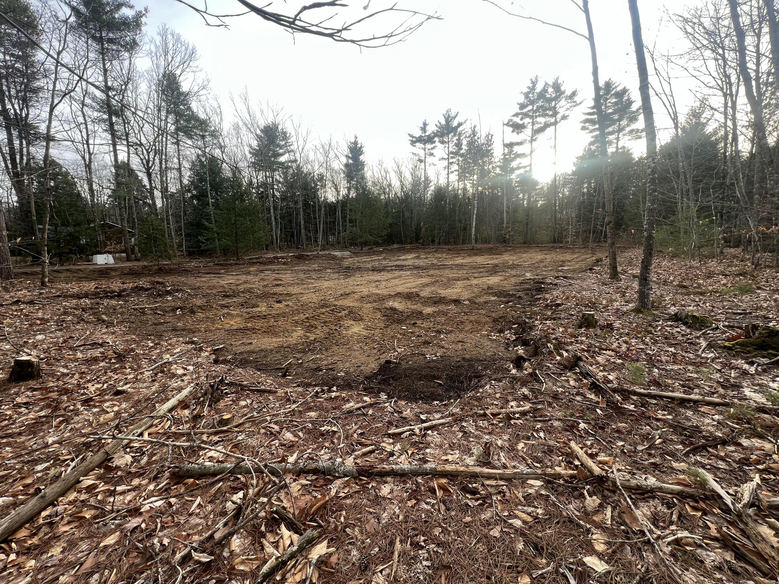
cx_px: 390
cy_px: 292
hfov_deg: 106.2
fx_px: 293
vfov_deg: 89.9
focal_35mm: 13
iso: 32
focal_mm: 1.57
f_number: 1.8
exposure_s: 1/106
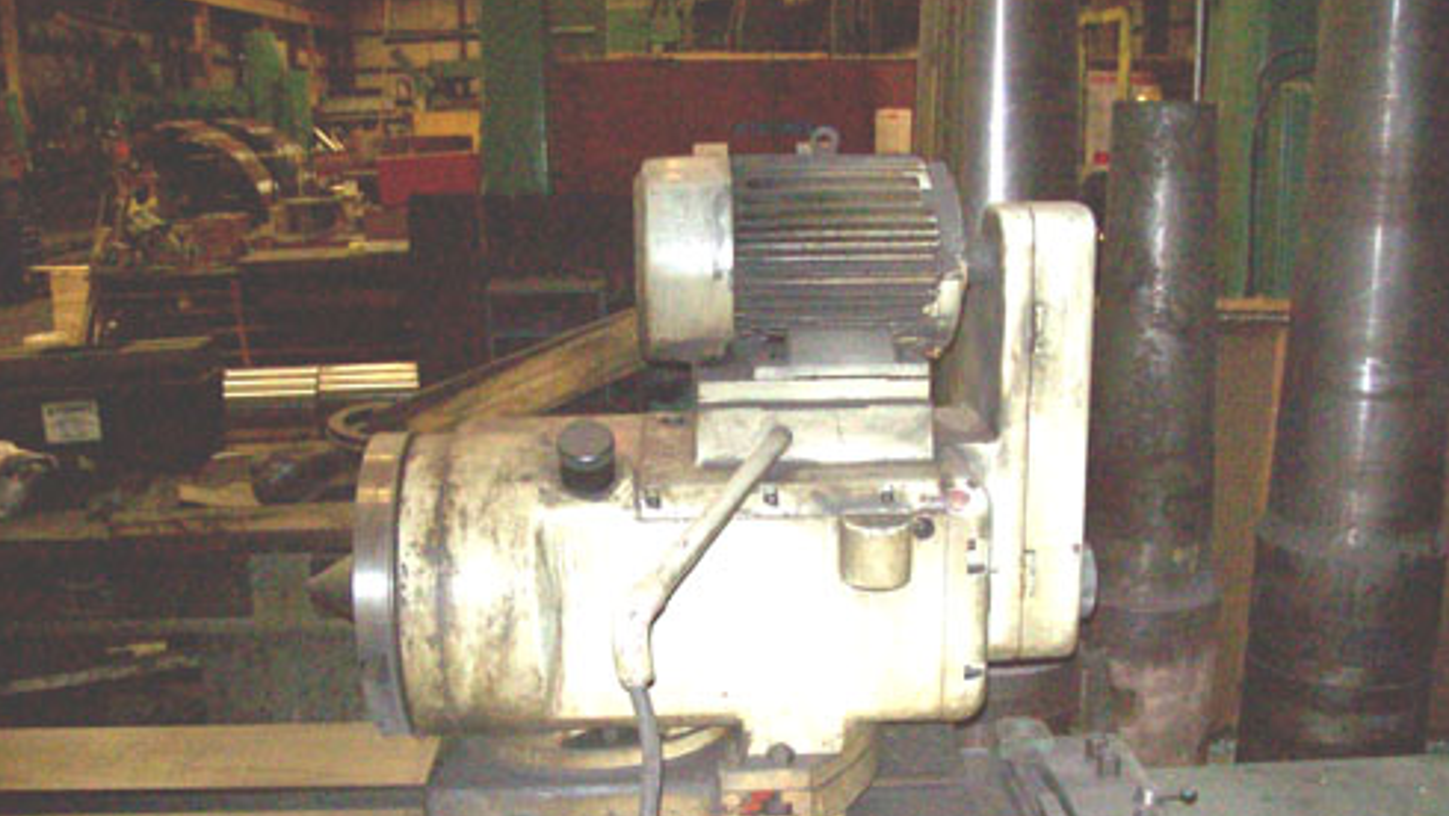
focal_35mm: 40
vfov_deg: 29.6
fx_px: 1537
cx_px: 733
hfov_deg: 50.5
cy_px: 513
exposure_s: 1/64
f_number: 2.7
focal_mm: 6
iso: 400
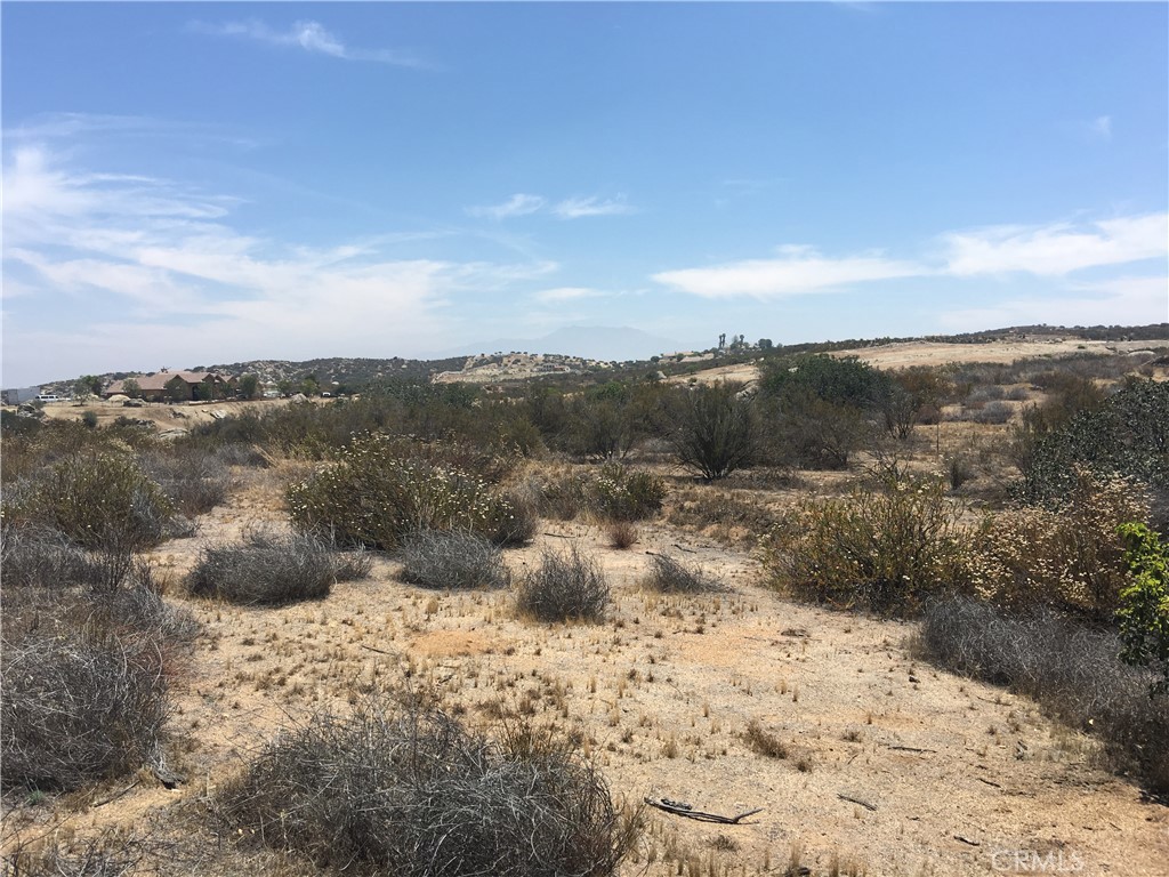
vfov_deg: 48.2
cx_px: 584
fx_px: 979
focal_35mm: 29
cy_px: 438
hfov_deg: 61.7
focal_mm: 4.15
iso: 25
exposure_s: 1/1789
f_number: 2.2
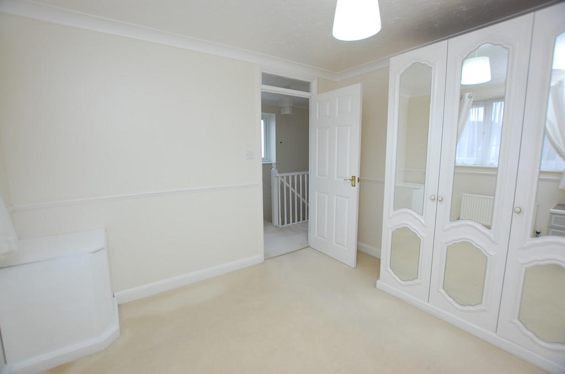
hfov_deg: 100.5
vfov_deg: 77.1
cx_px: 282
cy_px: 187
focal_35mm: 15
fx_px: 235
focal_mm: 10
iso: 400
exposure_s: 1/60
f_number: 4
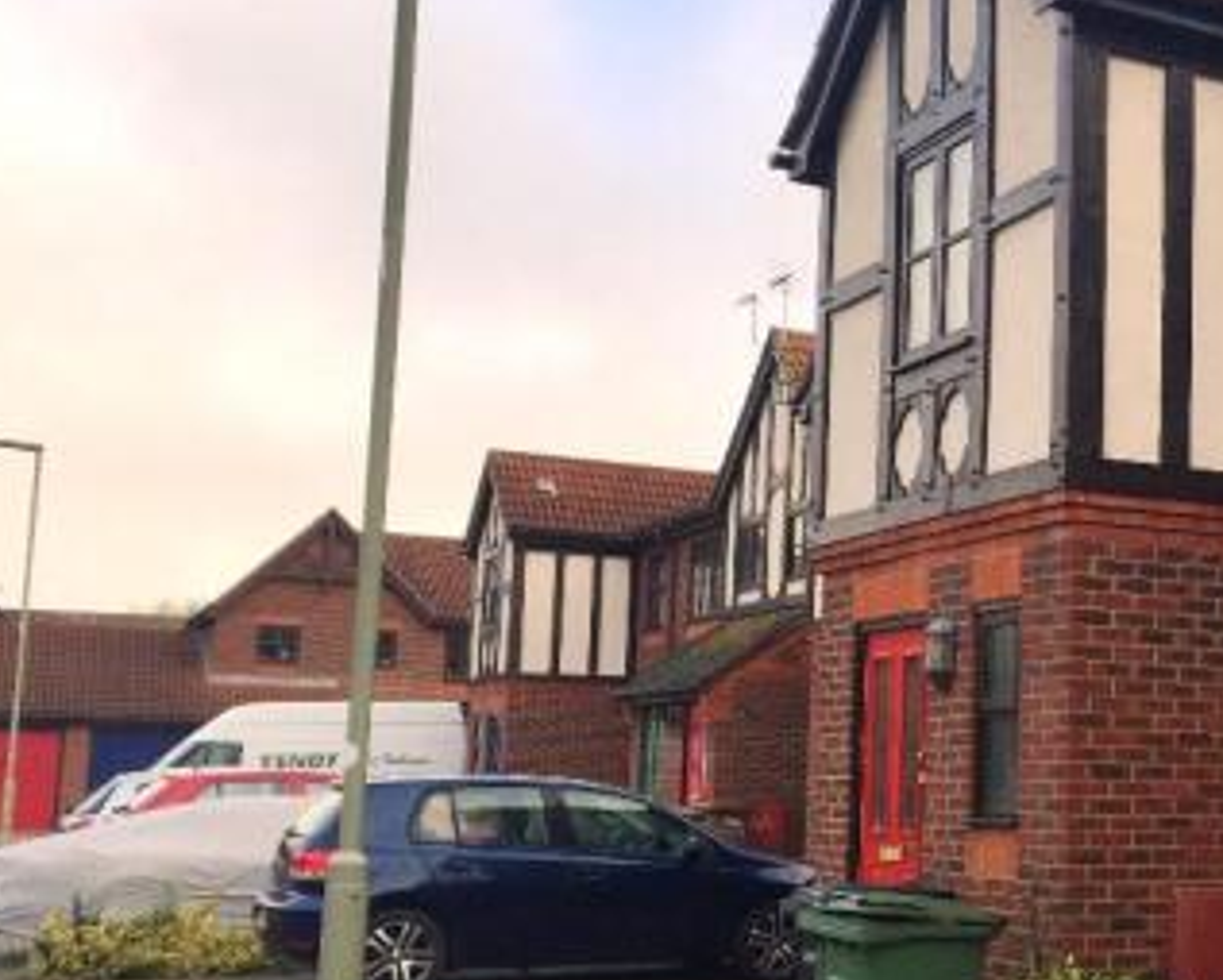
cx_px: 1098
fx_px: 1883
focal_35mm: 52
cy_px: 577
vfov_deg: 29.1
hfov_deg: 34.0
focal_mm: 4.15
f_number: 2.2
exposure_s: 1/520
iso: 32
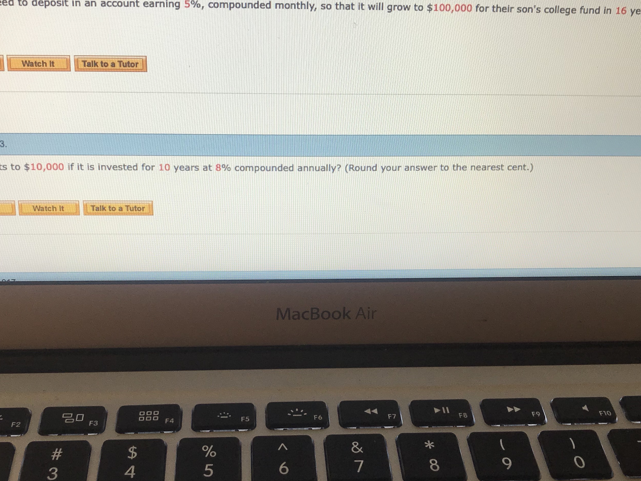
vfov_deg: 32.0
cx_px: 304
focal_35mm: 45
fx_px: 833
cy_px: 314
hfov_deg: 42.1
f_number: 1.8
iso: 20
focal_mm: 3.99
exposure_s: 1/50
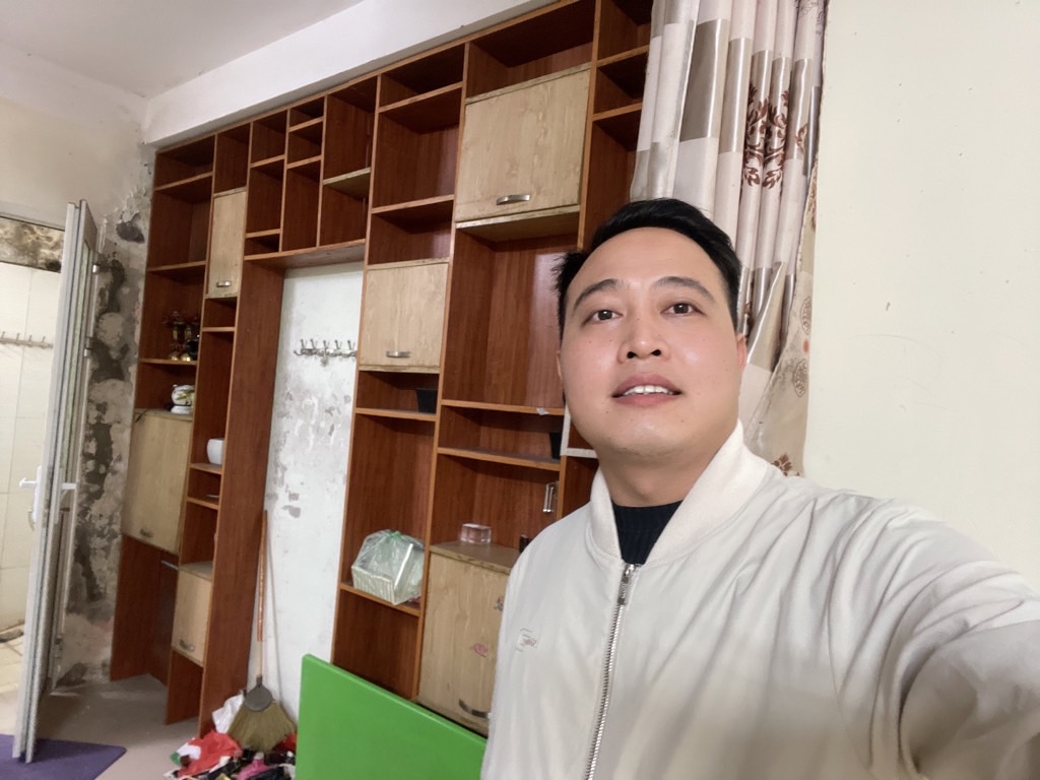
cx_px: 520
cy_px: 390
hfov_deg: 73.9
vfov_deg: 58.9
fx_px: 691
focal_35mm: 23
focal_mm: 2.71
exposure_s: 1/25
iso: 400
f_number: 2.2
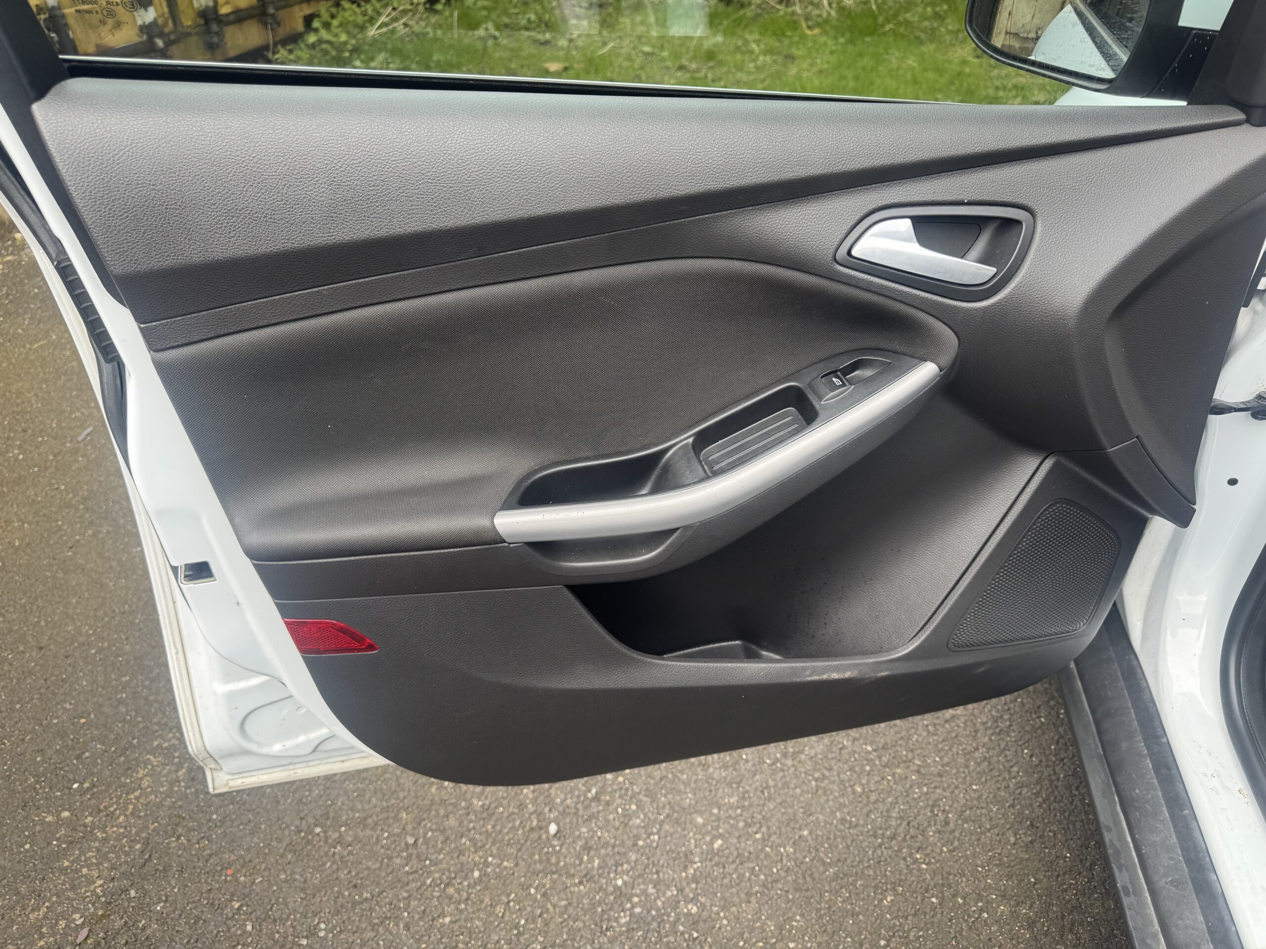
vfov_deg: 56.8
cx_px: 633
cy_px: 474
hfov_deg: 71.6
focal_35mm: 24
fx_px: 878
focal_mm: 6.76
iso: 80
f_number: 1.78
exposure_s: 1/212
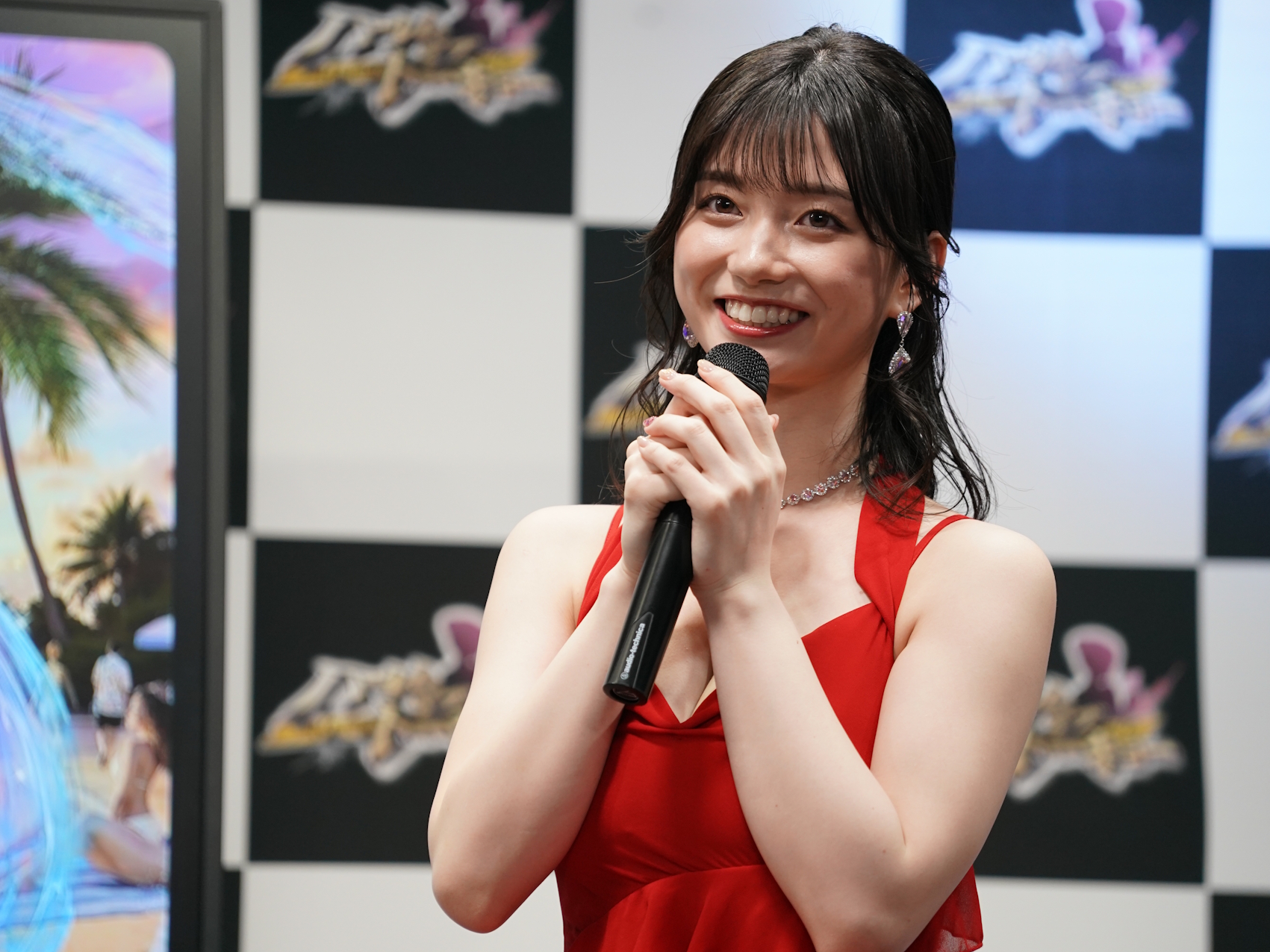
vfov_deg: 6.8
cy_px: 475
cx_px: 664
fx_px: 7962
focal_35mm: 217
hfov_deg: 9.1
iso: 1600
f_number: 4
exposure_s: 1/400
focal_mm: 200
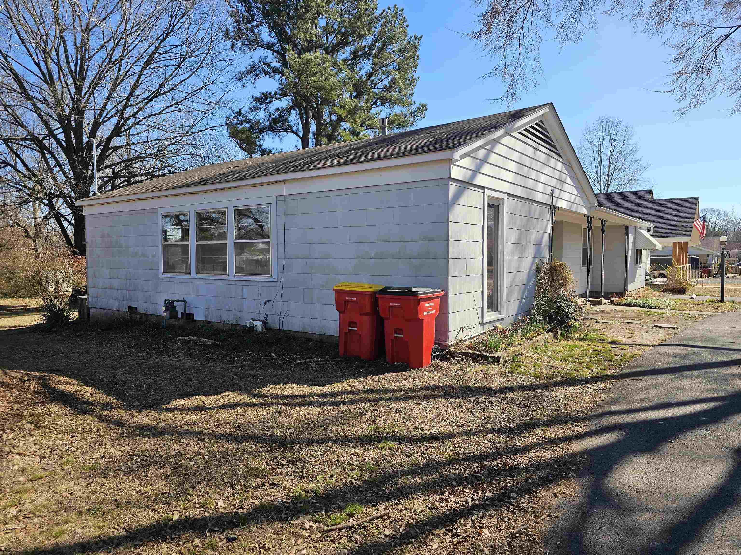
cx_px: 370
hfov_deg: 73.9
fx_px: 492
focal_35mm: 23
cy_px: 278
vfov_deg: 58.9
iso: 10
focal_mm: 6.3
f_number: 1.7
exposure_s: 1/438
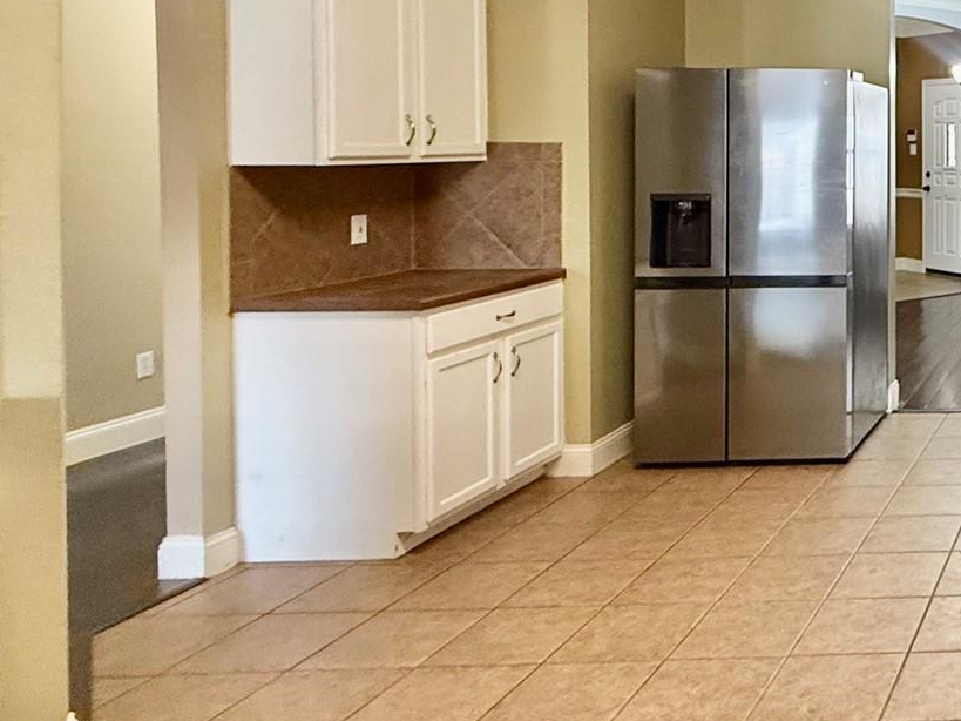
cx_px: 1195
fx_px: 972
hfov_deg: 37.4
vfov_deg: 39.3
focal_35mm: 35
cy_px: 155
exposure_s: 1/60
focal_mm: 2.22
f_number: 2.2
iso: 320
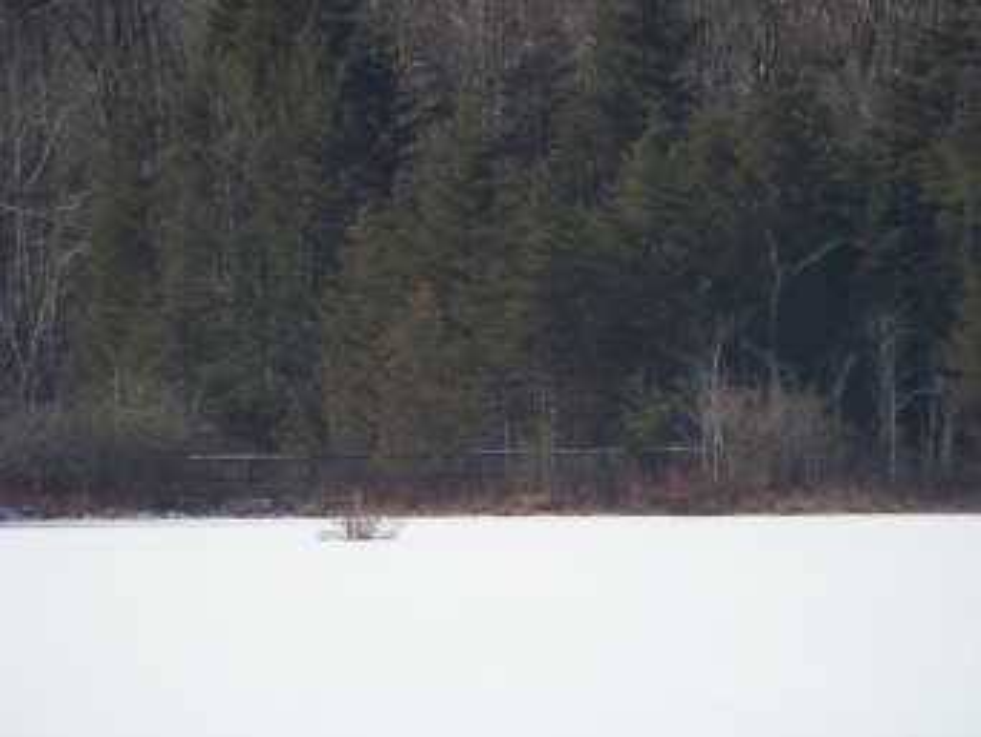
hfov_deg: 4.6
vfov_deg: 3.4
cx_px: 490
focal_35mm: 432
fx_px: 12251
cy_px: 368
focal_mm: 70.2
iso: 65
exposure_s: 1/400
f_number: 4.8
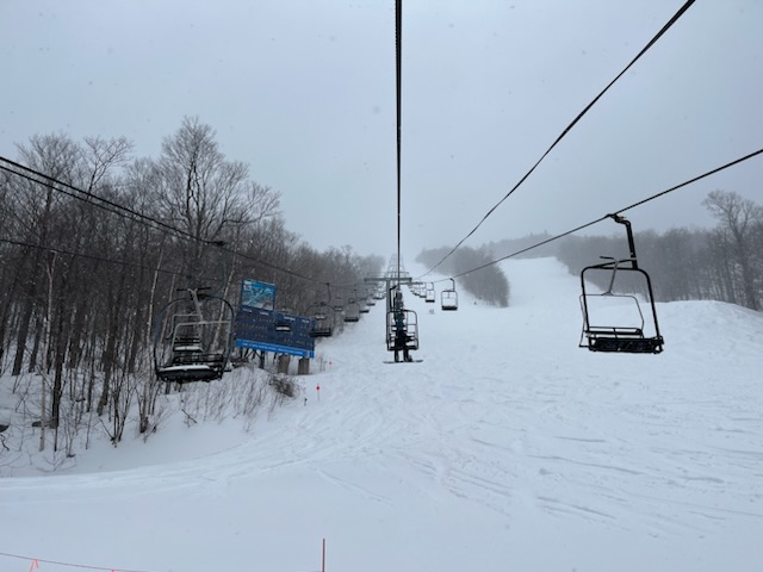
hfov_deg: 67.3
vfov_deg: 53.1
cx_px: 382
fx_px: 573
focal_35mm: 26
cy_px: 286
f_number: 1.6
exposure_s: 1/7874
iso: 50
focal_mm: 5.1
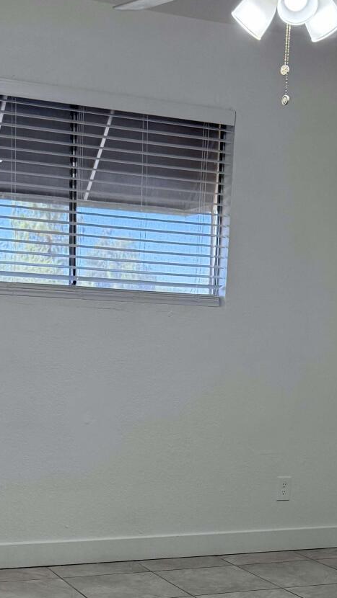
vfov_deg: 31.4
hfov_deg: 19.1
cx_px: 189
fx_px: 1001
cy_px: 565
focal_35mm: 63
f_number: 1.78
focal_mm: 6.76
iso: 200
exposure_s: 1/172
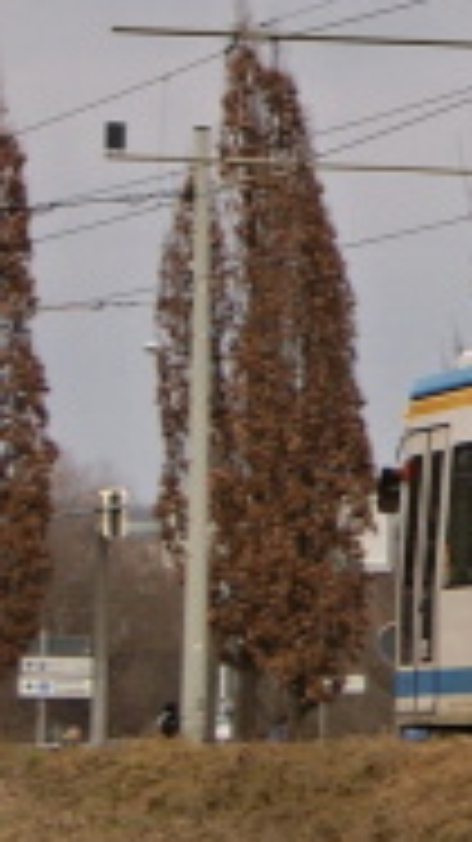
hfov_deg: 3.9
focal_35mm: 301
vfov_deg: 7.1
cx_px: 1232
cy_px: -23
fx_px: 6703
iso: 100
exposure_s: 1/160
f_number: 5.6
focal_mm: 35
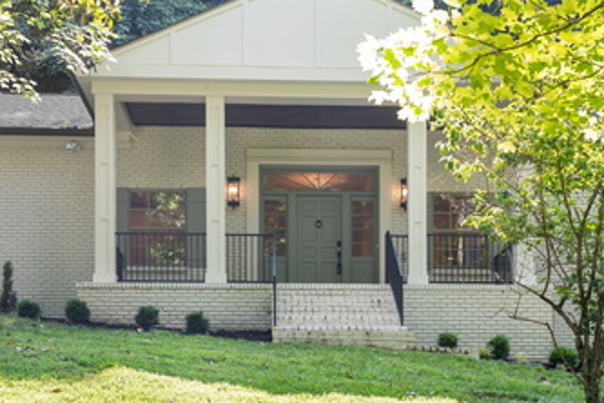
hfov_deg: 36.8
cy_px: 196
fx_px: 906
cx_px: 328
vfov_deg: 25.1
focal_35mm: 54
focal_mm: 45
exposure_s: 1/30
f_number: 8
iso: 640
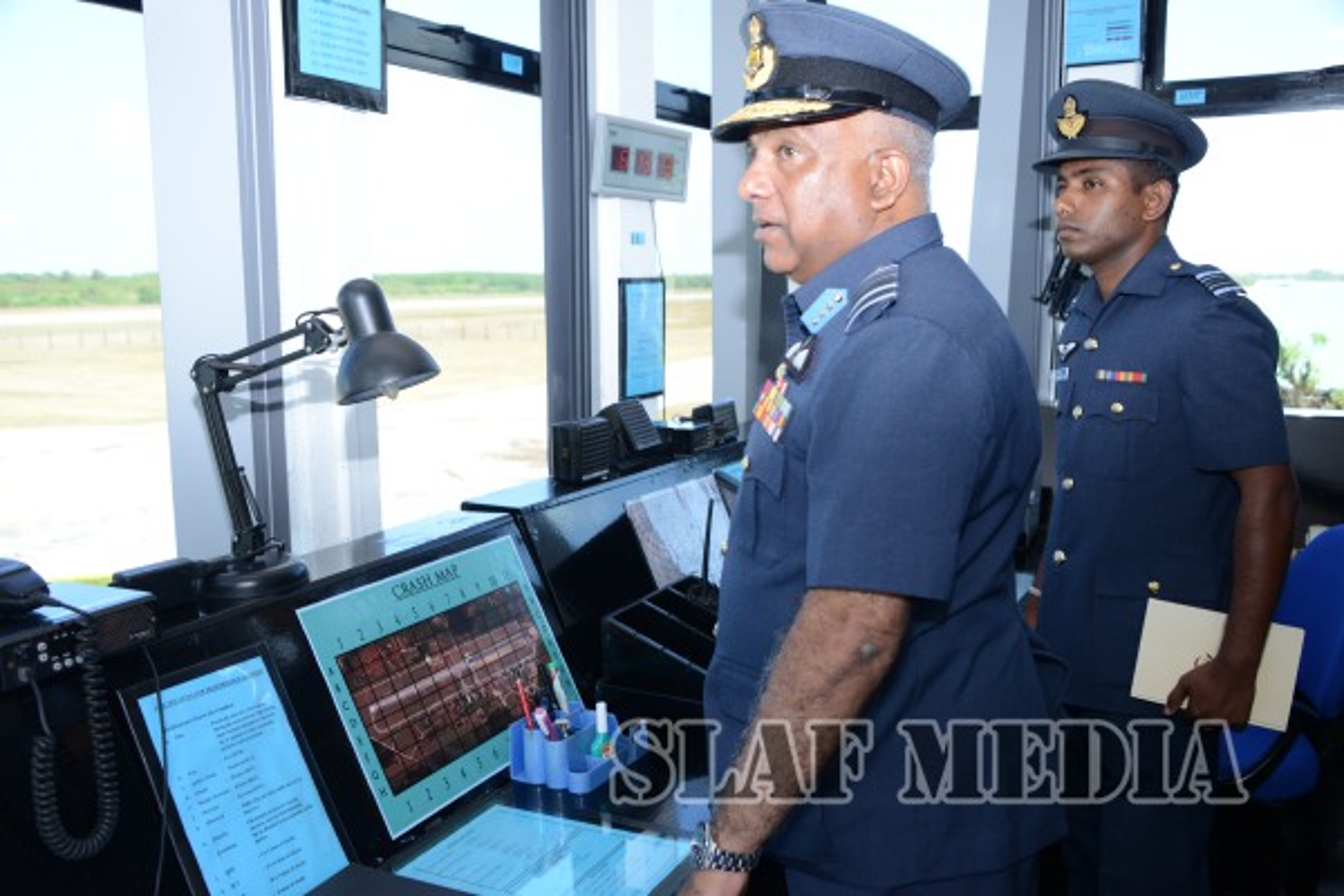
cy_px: 448
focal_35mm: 32
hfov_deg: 58.7
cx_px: 672
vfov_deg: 41.1
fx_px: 1195
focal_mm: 32
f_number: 5.6
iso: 400
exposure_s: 1/80
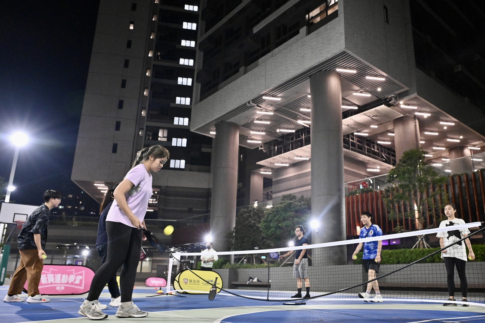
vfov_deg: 53.1
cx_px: 242
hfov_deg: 73.7
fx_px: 323
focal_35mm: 24
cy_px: 162
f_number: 4
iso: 4000
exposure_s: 1/200
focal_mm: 24
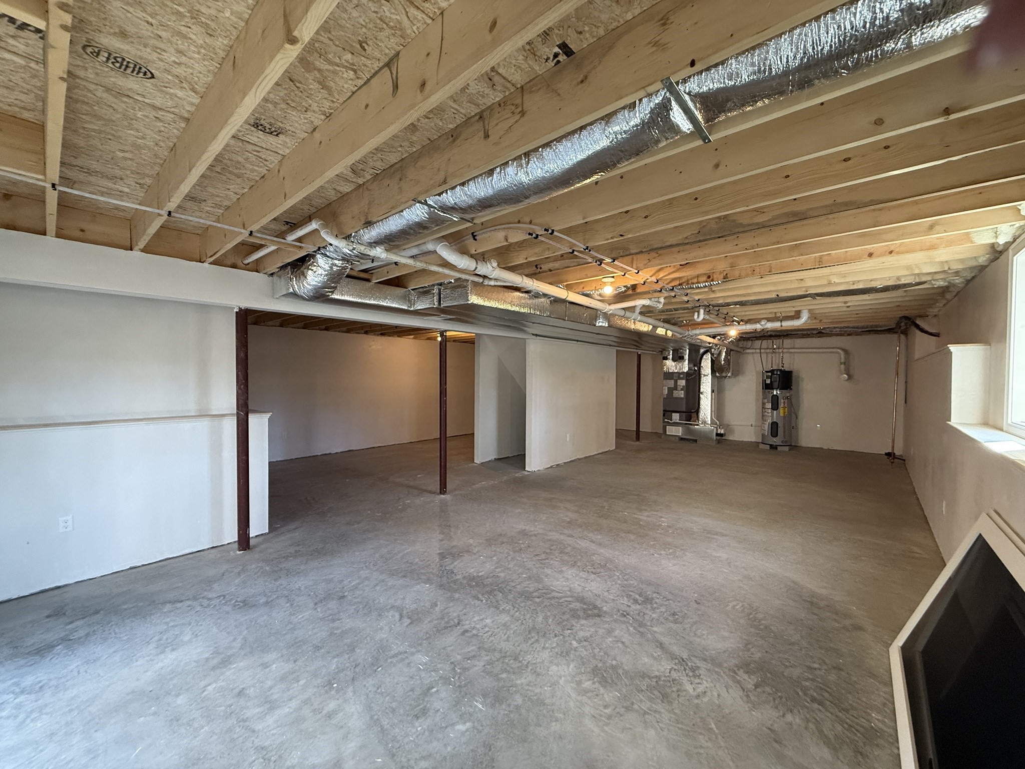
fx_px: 415
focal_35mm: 14
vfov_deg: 85.7
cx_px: 512
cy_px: 384
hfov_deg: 102.1
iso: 250
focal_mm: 2.22
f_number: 2.2
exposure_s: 1/60
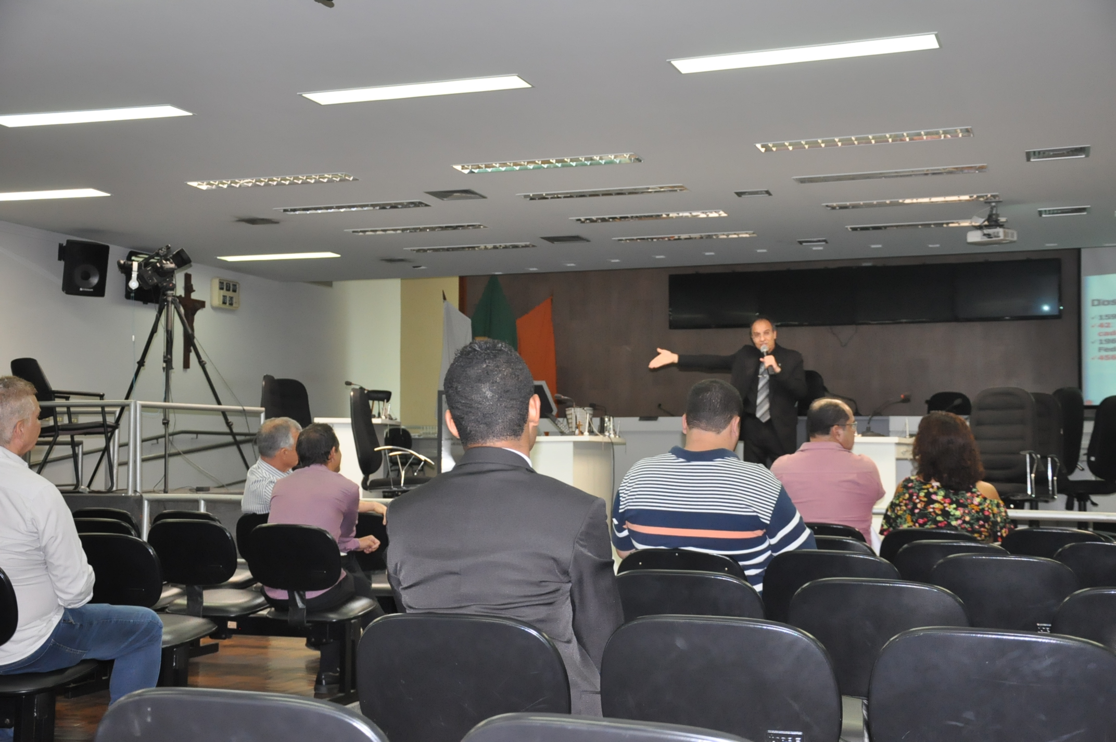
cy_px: 371
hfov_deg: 41.2
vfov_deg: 28.0
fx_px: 1486
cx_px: 558
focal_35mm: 48
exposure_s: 1/60
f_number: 4.2
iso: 2000
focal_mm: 32
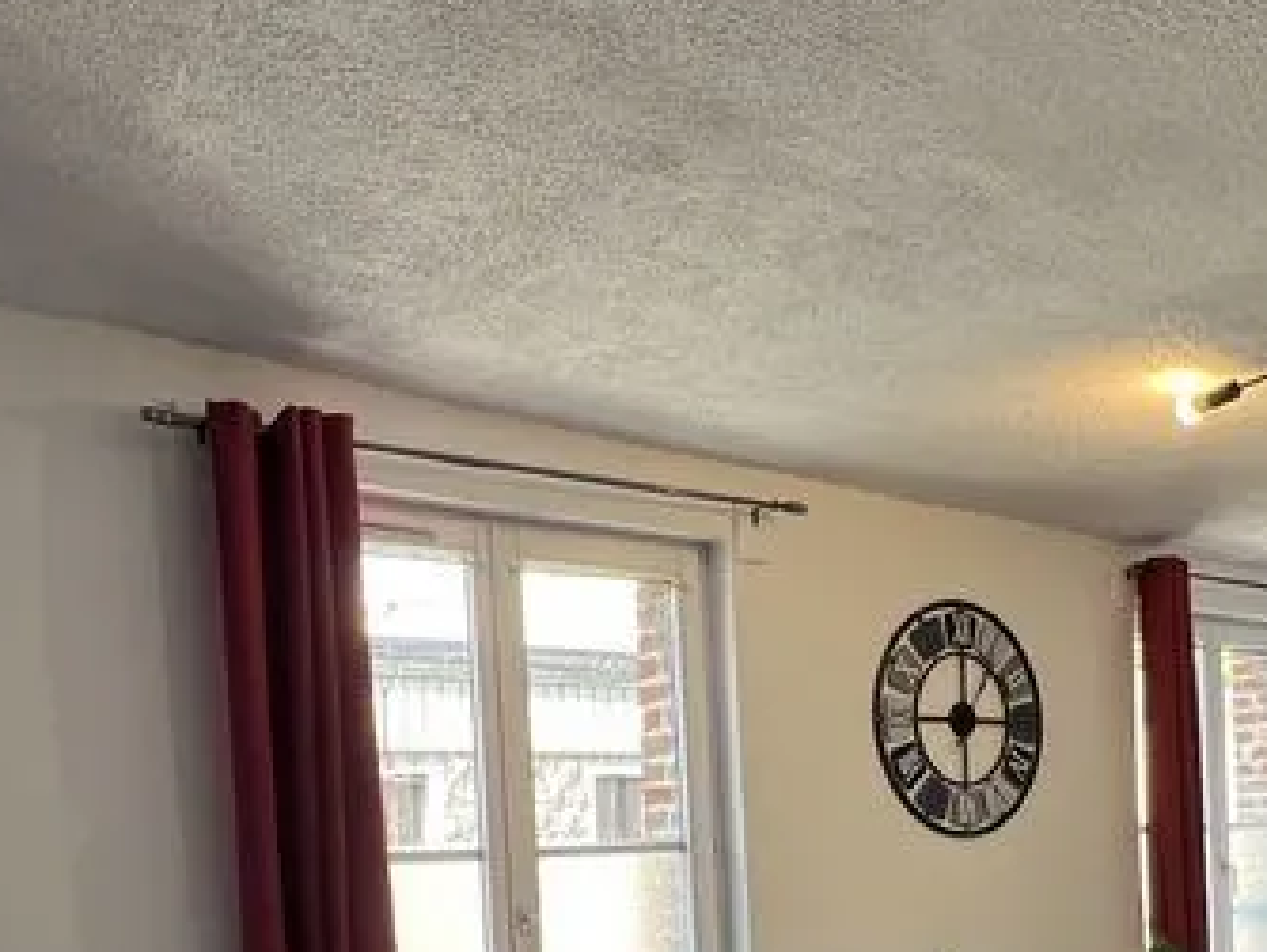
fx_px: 1282
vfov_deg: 37.6
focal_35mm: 35
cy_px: 889
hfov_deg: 51.0
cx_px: 907
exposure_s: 1/99
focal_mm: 1.57
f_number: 1.8
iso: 64
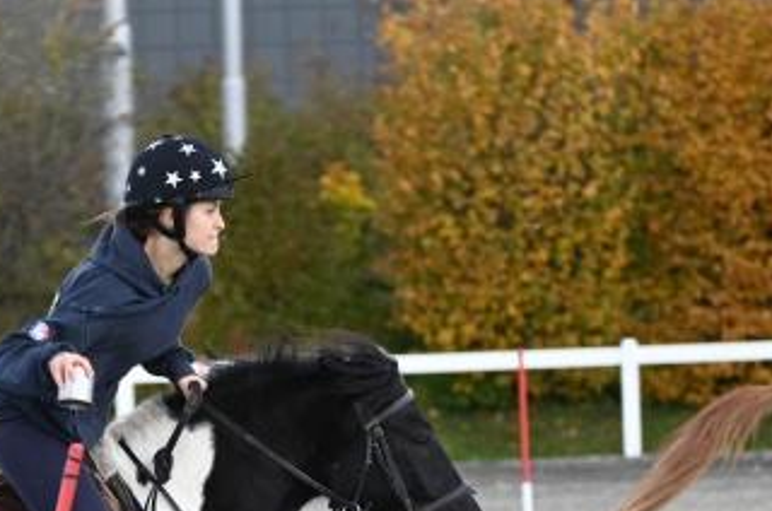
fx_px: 7234
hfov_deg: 6.1
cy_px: 562
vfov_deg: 4.0
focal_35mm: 338
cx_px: 2
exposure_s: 1/800
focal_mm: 135
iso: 560
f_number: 4.8
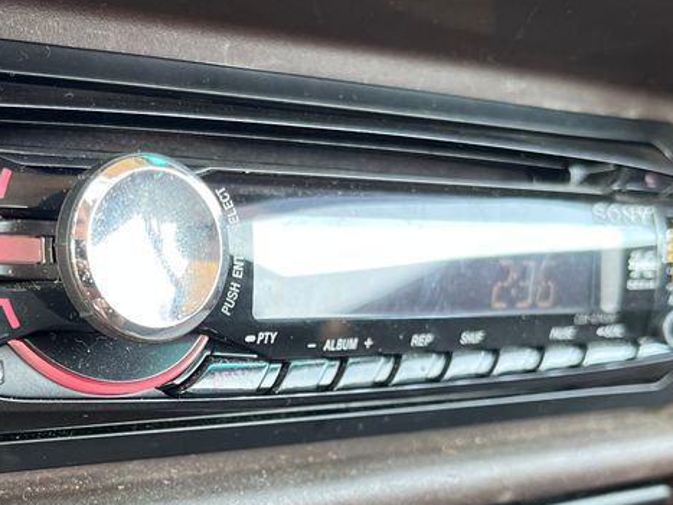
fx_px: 1108
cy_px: 440
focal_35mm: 57
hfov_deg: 33.7
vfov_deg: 25.0
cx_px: 269
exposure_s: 1/80
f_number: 1.6
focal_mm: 5.1
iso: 125
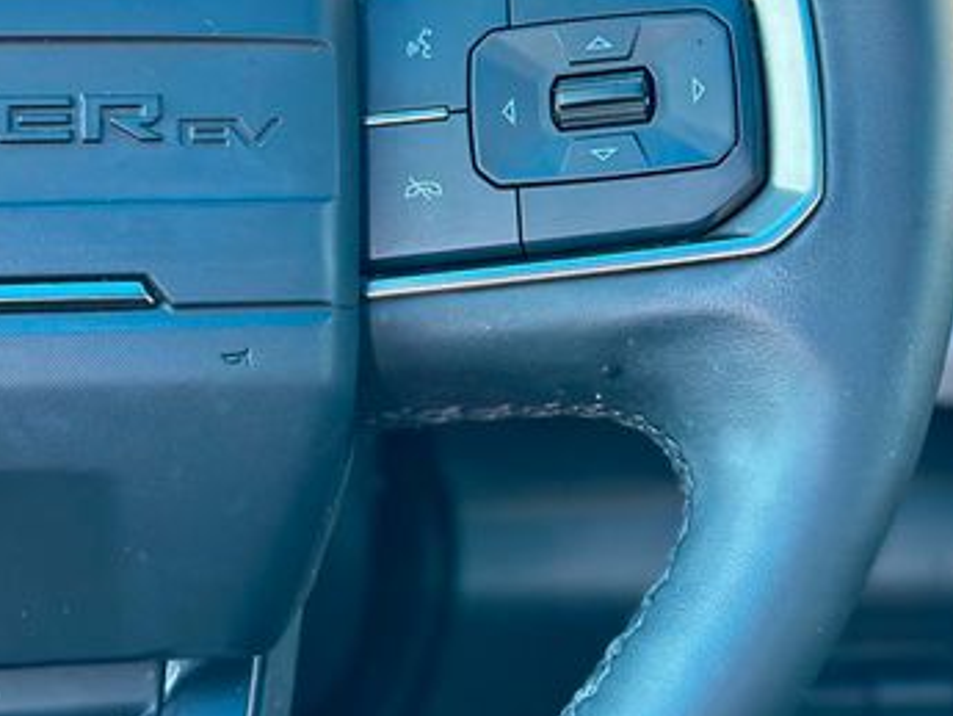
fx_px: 2451
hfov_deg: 22.0
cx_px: 464
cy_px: 194
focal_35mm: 89
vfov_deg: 16.5
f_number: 1.78
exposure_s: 1/60
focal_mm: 6.86
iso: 160
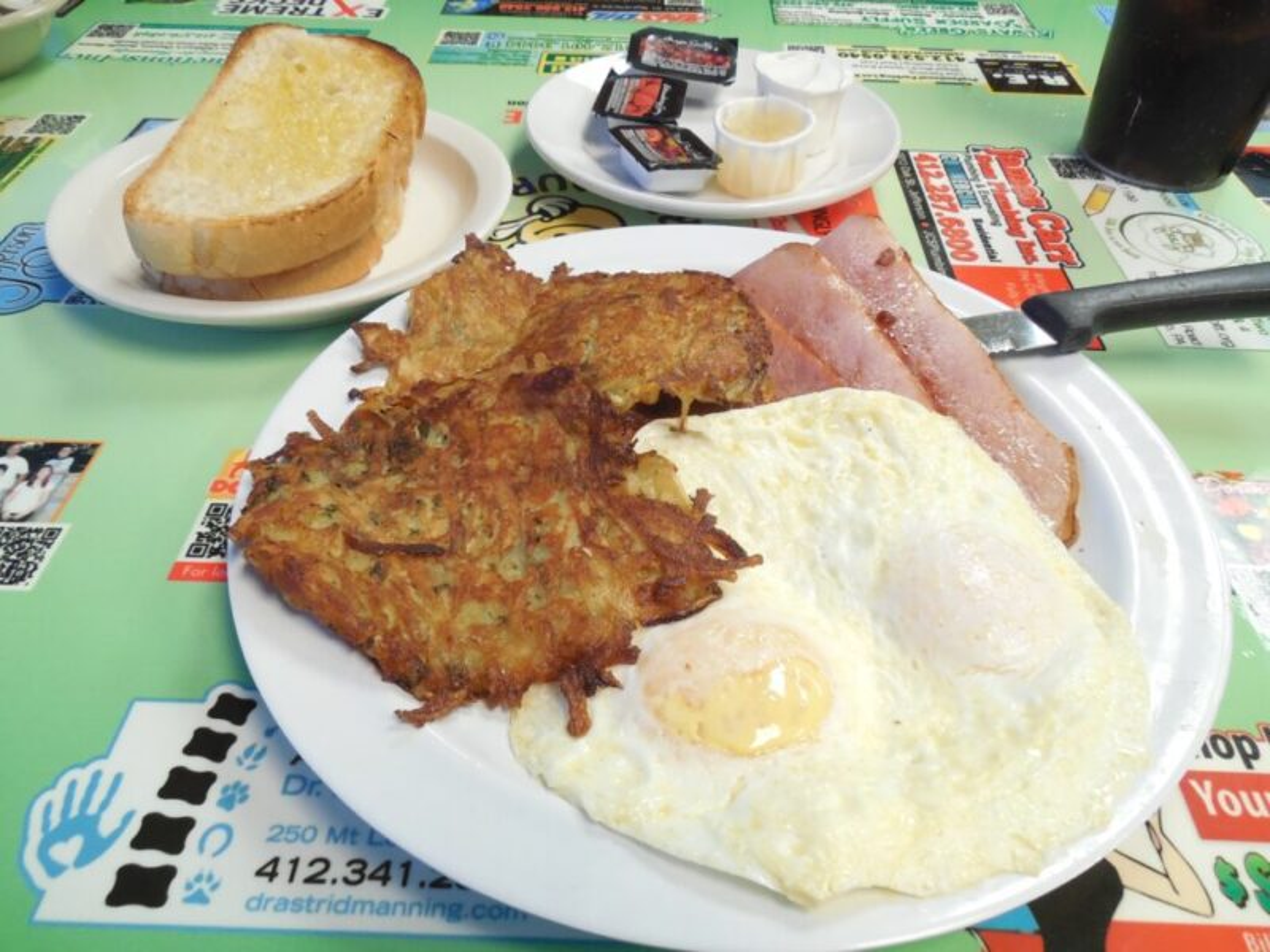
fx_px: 917
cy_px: 476
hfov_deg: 69.4
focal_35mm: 25
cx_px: 635
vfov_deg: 54.9
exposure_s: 1/30
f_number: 3.3
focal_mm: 4.5
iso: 320
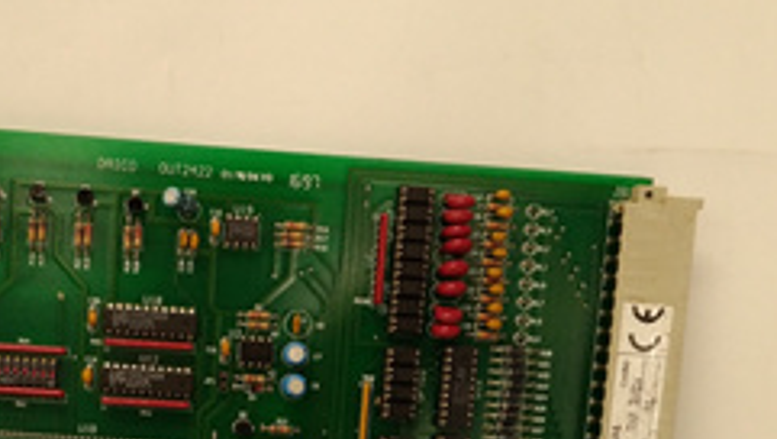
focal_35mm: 61
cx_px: 226
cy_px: 521
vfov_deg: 18.7
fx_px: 1258
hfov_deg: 33.8
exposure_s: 1/33
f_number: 2
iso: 194
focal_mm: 3.79
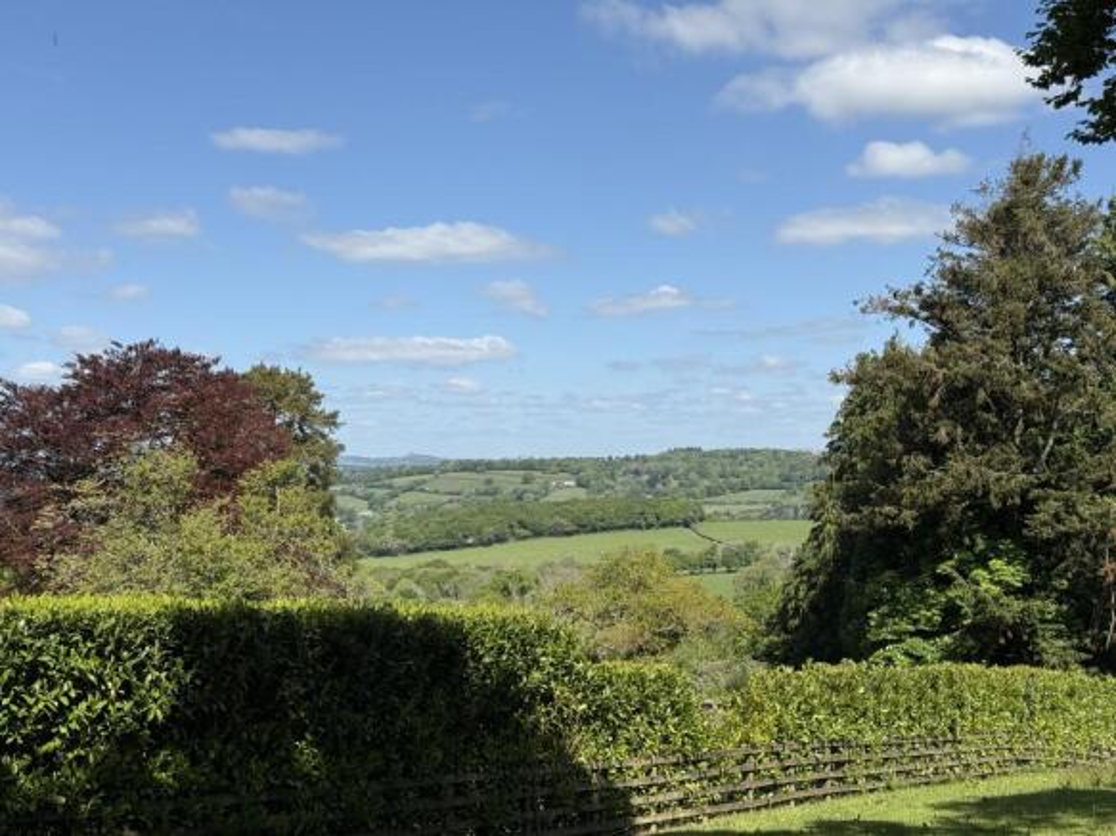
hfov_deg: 39.7
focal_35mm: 48
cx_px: 558
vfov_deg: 30.3
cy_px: 418
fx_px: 1547
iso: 64
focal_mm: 6.76
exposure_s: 1/5587
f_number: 1.78
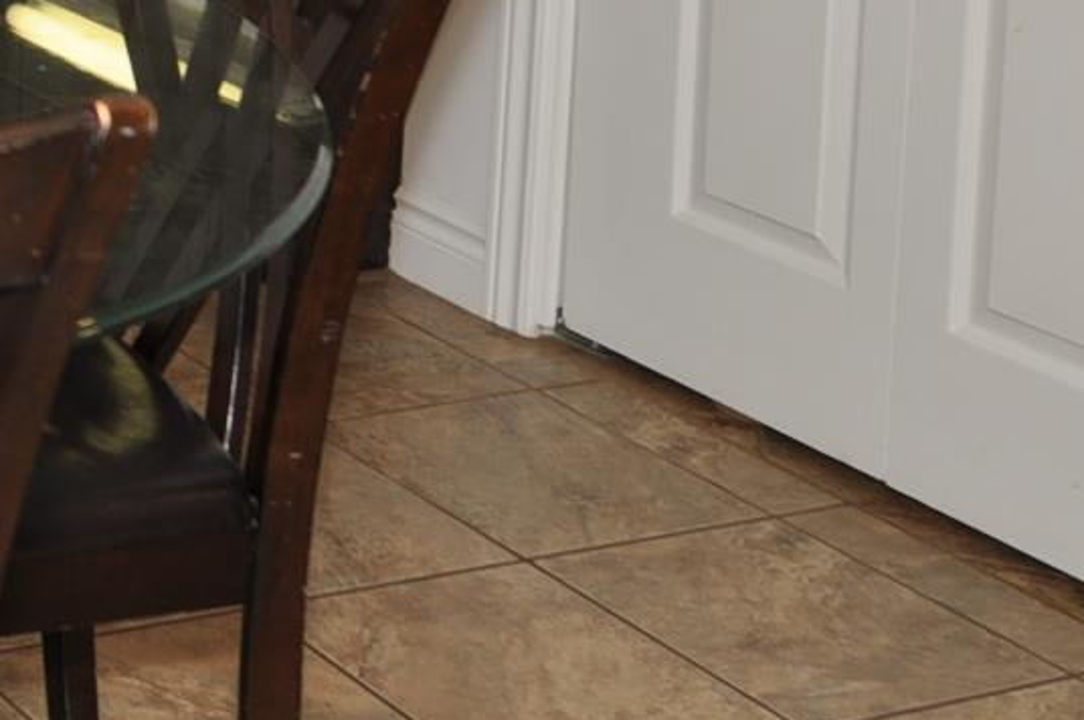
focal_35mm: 84
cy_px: -518
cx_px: -744
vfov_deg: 14.5
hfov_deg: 19.5
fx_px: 2526
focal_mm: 14
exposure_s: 1/60
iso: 200
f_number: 4
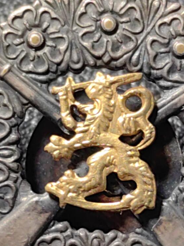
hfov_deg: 8.2
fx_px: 1284
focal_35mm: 181
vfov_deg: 10.9
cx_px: 110
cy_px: 181
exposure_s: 1/67.1
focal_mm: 5.75
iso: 100
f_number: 2
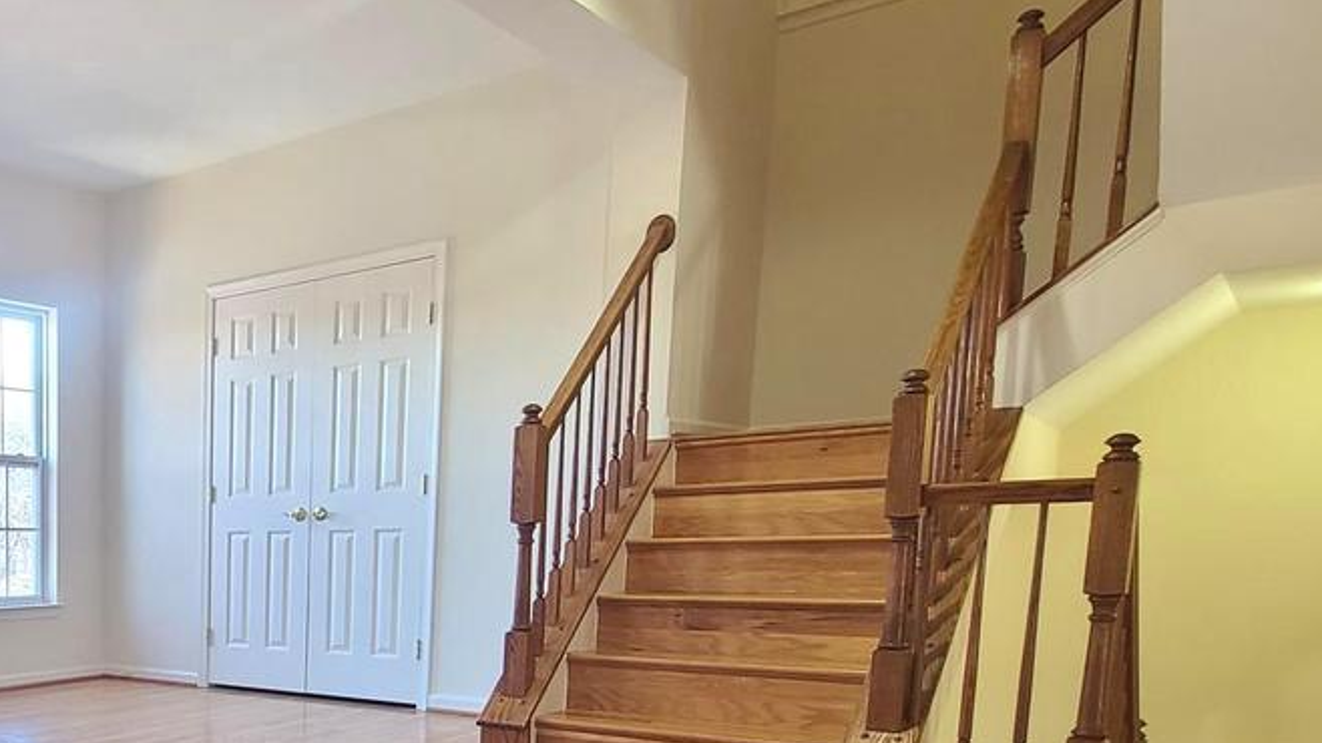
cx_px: -40
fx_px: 1087
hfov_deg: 49.3
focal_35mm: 31
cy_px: 695
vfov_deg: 35.2
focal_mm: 2.2
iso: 200
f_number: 2.2
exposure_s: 1/60
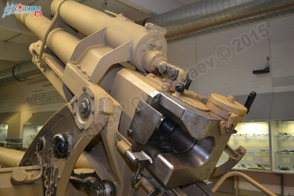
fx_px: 245
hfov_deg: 61.9
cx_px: 147
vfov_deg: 43.6
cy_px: 98
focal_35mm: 30
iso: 800
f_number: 3.8
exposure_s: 1/60
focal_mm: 20
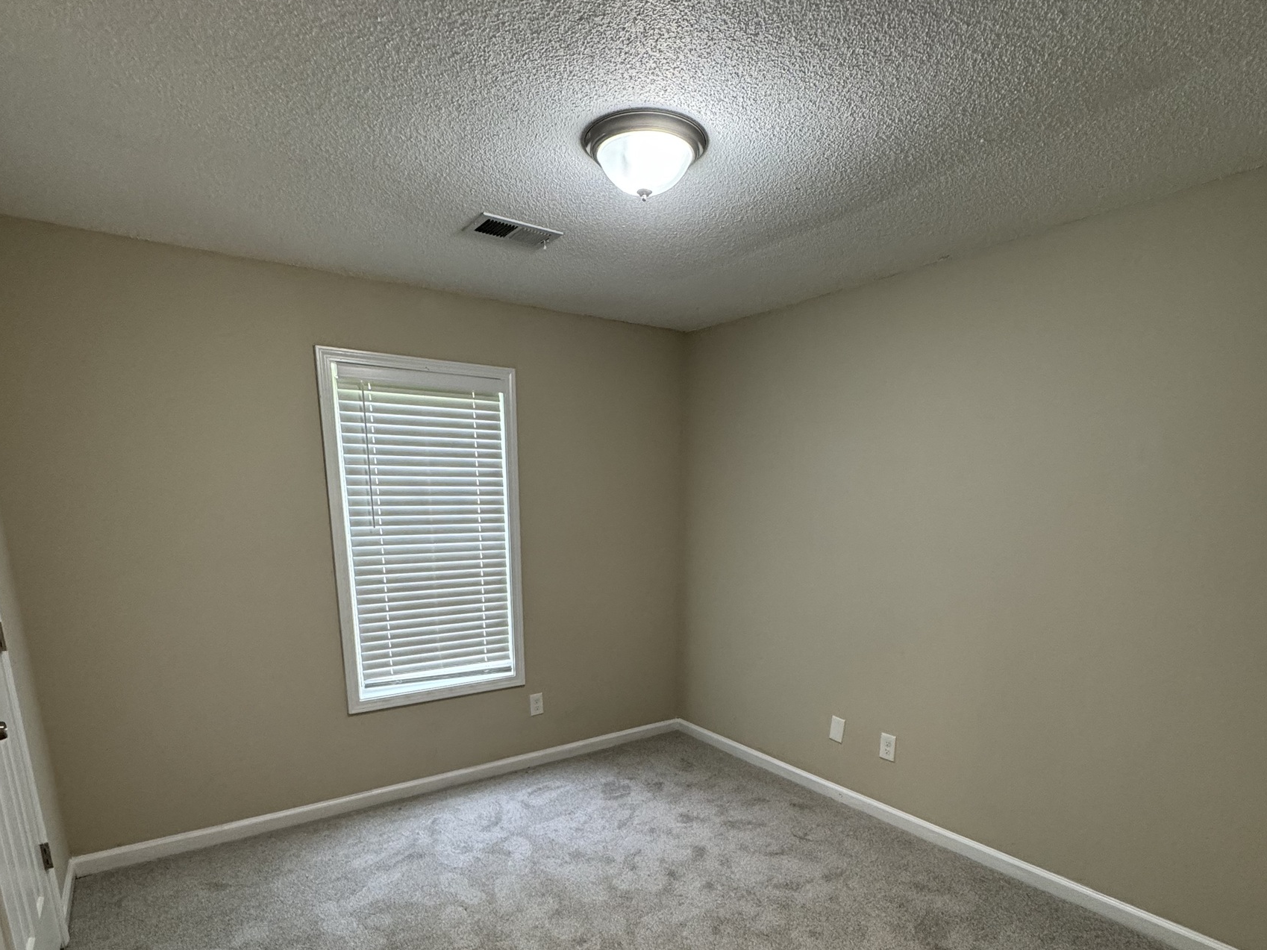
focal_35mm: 19
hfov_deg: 84.7
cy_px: 658
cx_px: 640
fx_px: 695
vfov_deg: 66.2
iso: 250
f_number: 2.2
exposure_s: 1/120
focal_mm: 2.22
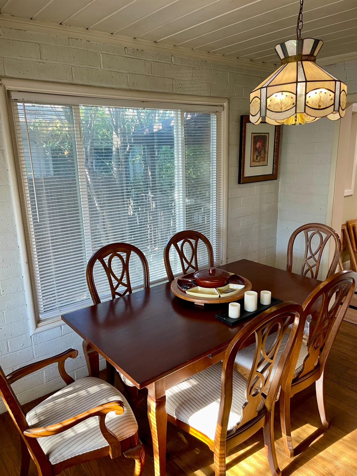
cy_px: 238
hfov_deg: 54.9
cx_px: 178
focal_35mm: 25
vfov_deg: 69.4
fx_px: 344
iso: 100
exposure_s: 1/60
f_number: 1.6
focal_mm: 5.1
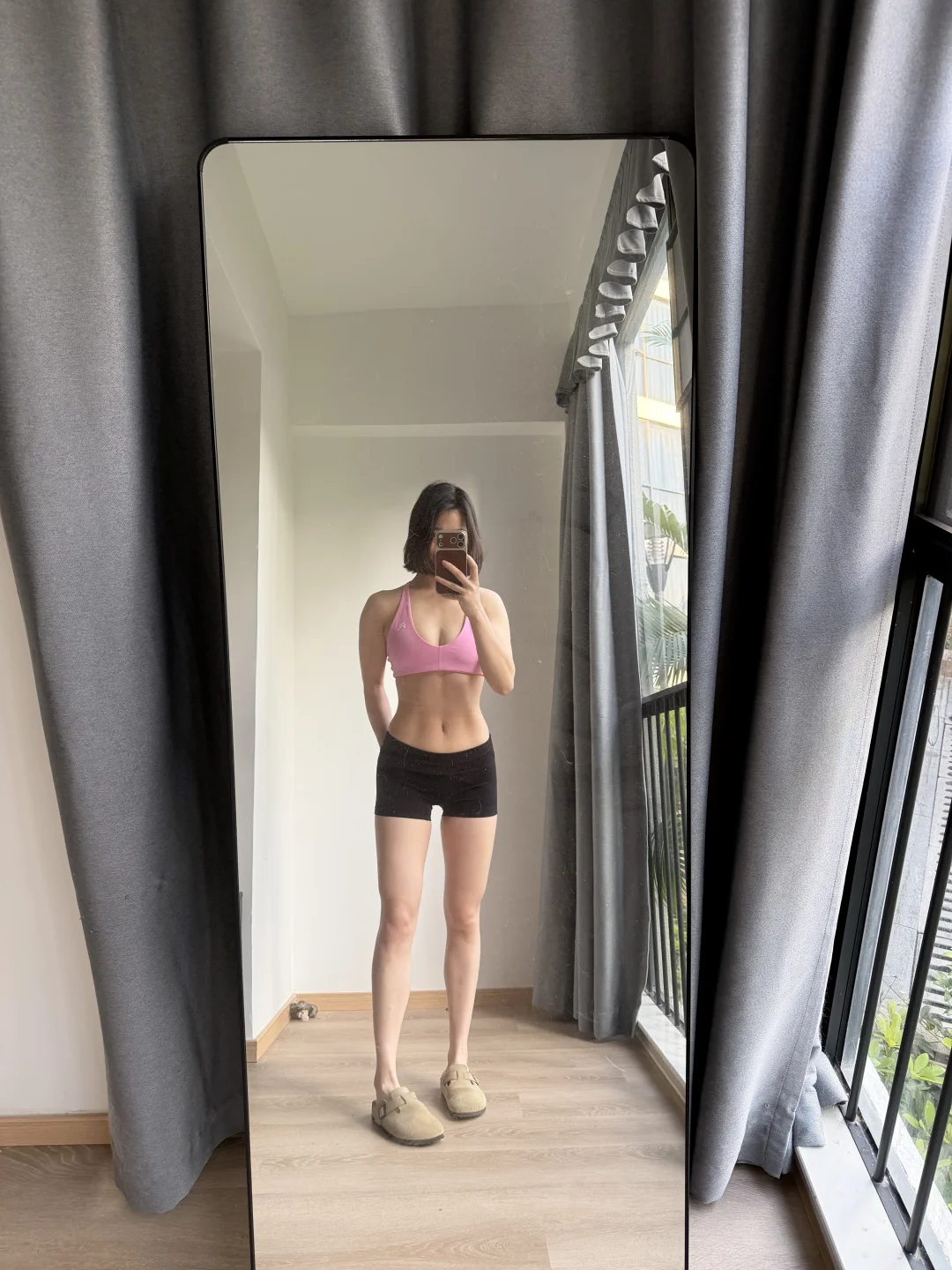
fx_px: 880
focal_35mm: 24
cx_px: 476
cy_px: 635
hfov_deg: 56.8
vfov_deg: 71.6
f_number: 1.78
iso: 250
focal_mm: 6.76
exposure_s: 1/60
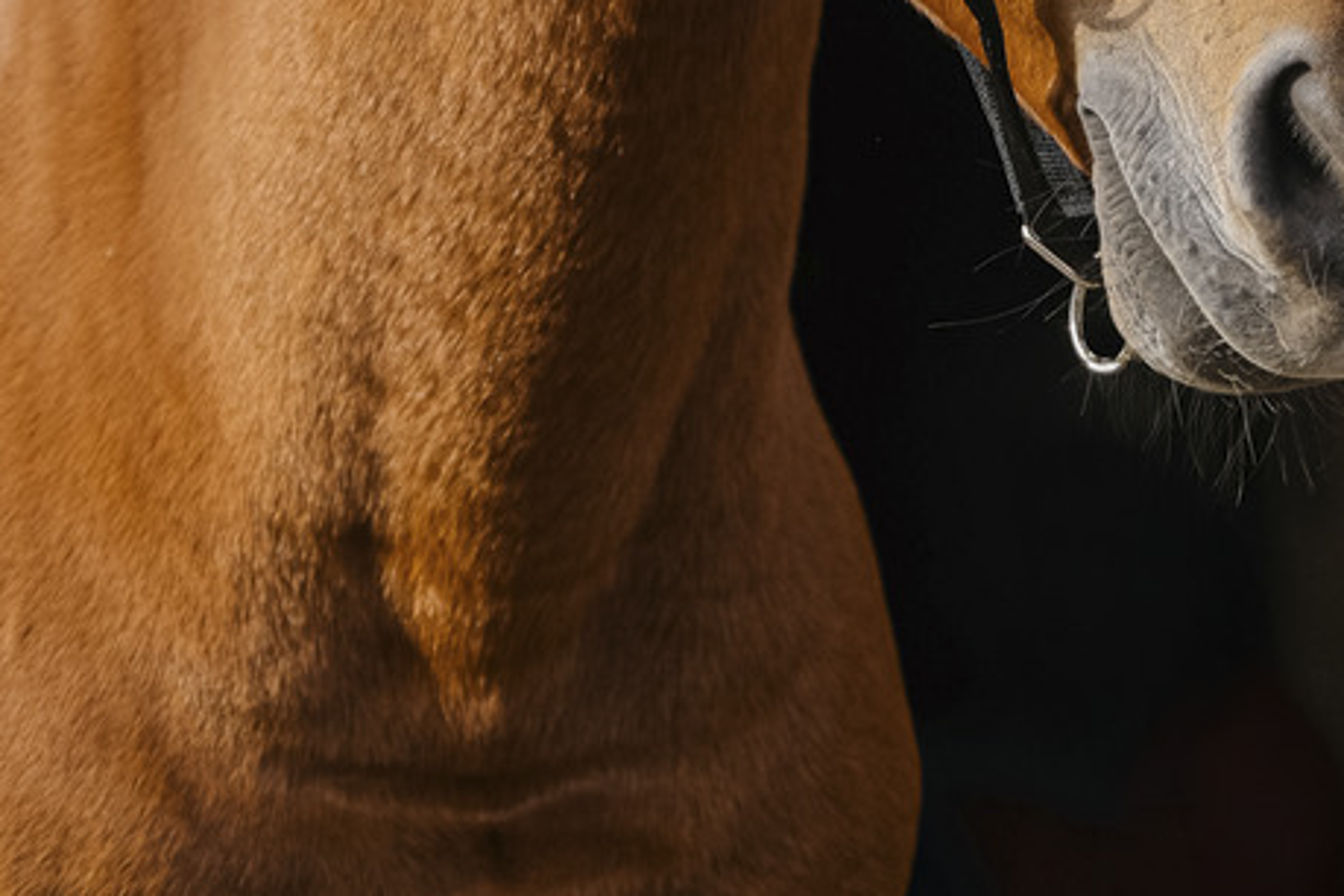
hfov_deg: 4.5
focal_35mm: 460
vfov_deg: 3.0
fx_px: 17172
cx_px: 874
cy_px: -357
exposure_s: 1/1000
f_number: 4.5
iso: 800
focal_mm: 137.5
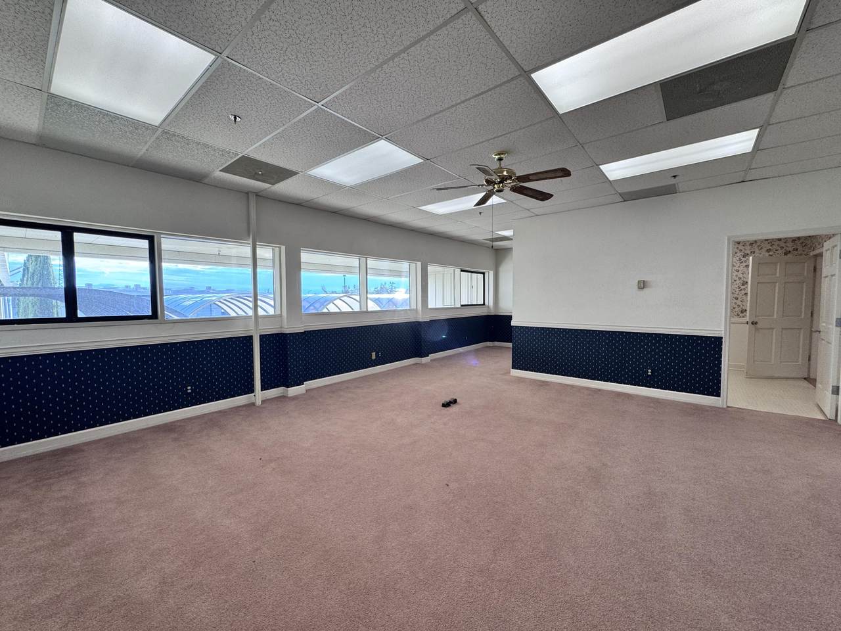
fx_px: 340
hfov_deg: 102.1
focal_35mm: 14
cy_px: 316
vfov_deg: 85.7
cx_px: 420
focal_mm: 2.22
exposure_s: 1/120
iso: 64
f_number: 2.2
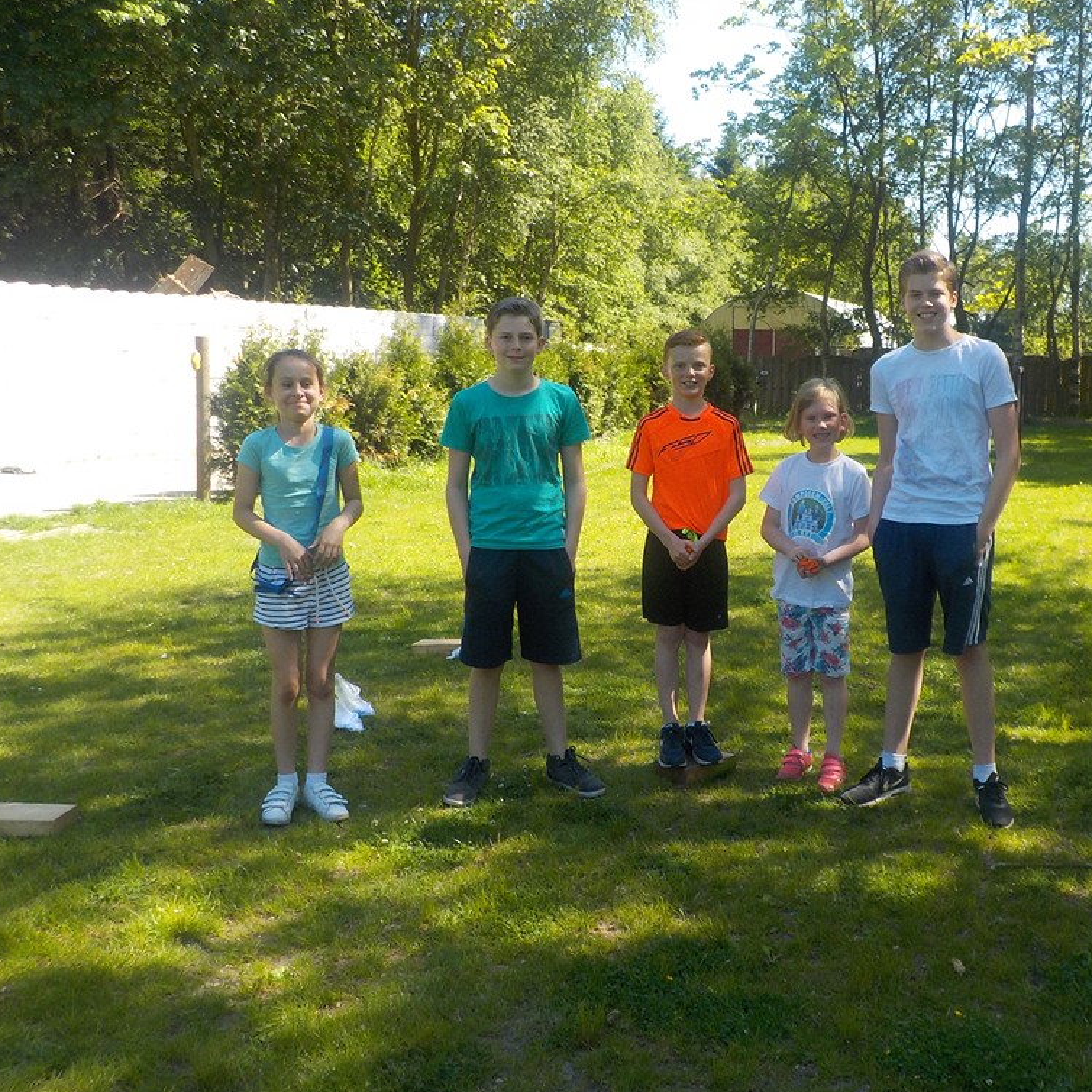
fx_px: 1285
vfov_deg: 46.0
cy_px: 553
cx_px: 685
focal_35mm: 36
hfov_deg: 45.6
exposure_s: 1/320
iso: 125
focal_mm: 4.1
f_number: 3.3
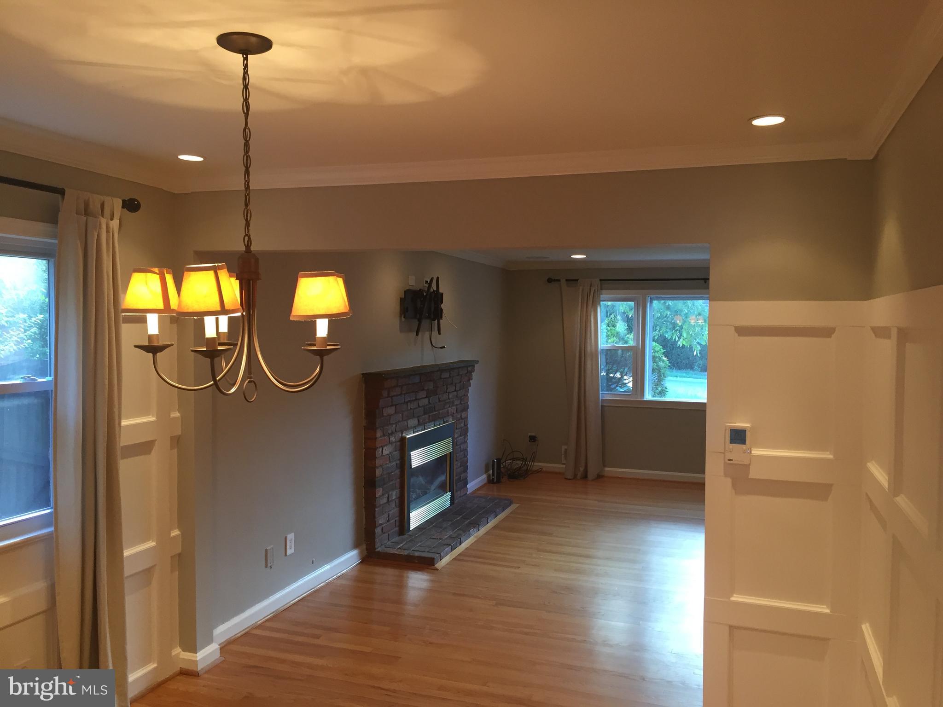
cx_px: 472
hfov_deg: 61.7
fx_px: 790
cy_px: 354
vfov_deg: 48.2
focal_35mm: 29
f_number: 2.2
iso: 80
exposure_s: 1/30
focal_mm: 4.15
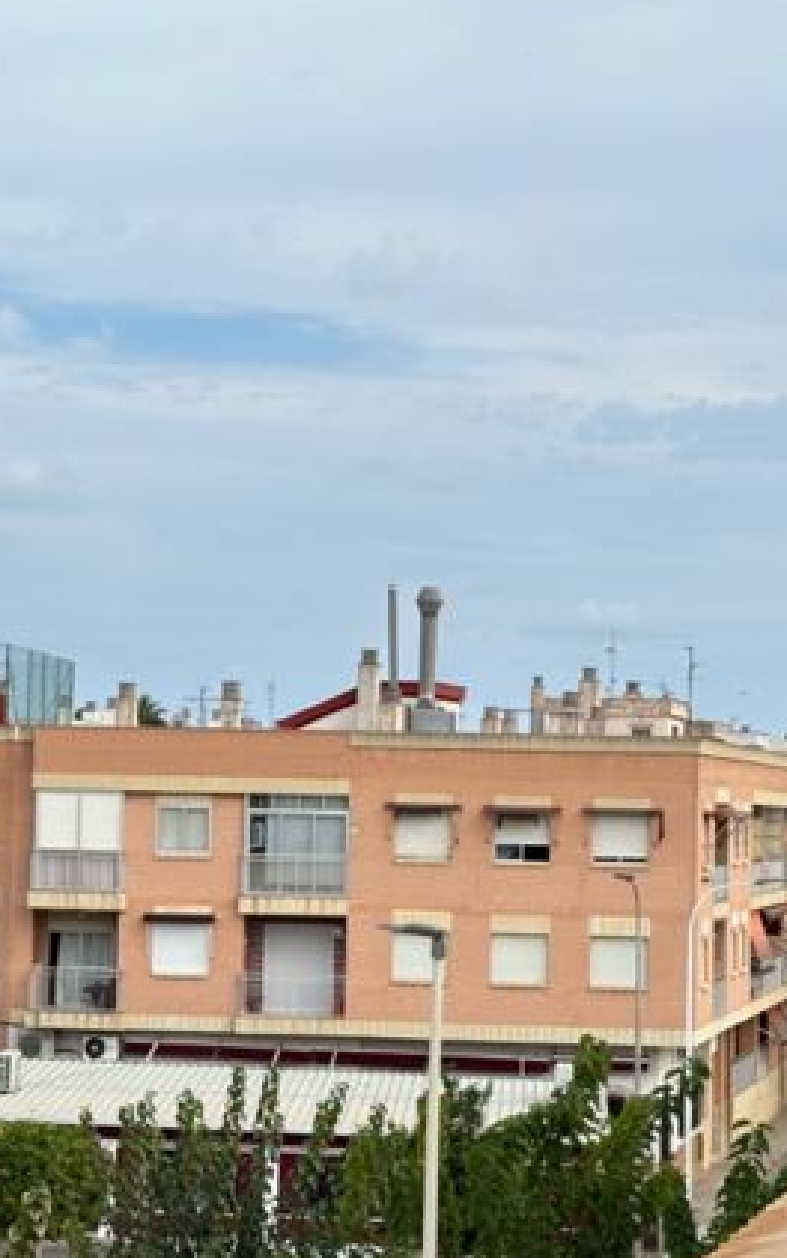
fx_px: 2915
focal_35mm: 85
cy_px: 742
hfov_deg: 15.4
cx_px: 294
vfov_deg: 24.3
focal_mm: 6.86
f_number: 1.78
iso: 64
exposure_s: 1/2976
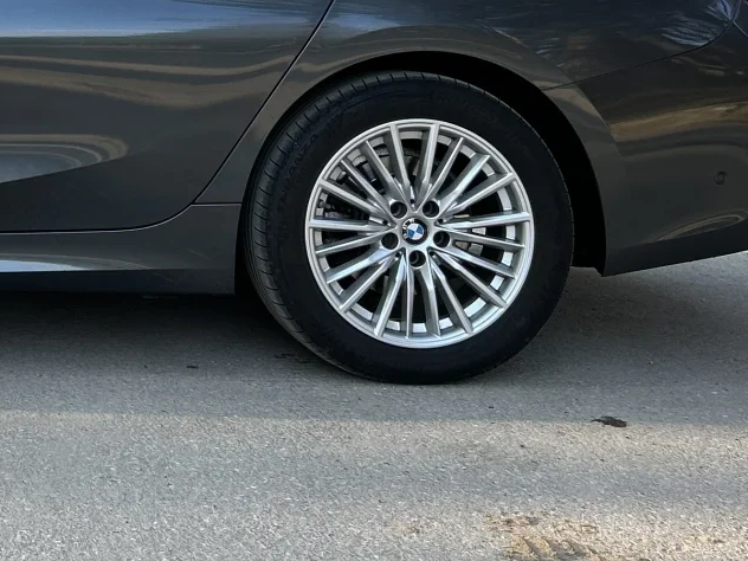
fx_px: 1707
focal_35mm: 79
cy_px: -65
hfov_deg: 22.5
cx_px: -176
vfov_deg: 18.0
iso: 50
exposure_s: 1/284
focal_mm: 5.7
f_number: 1.5
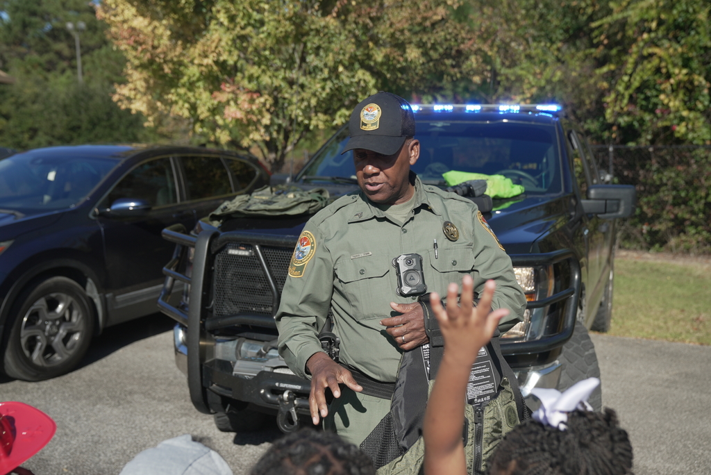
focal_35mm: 38
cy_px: 238
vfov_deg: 35.1
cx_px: 356
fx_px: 751
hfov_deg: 50.7
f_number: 3.5
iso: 320
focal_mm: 38
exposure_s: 1/125
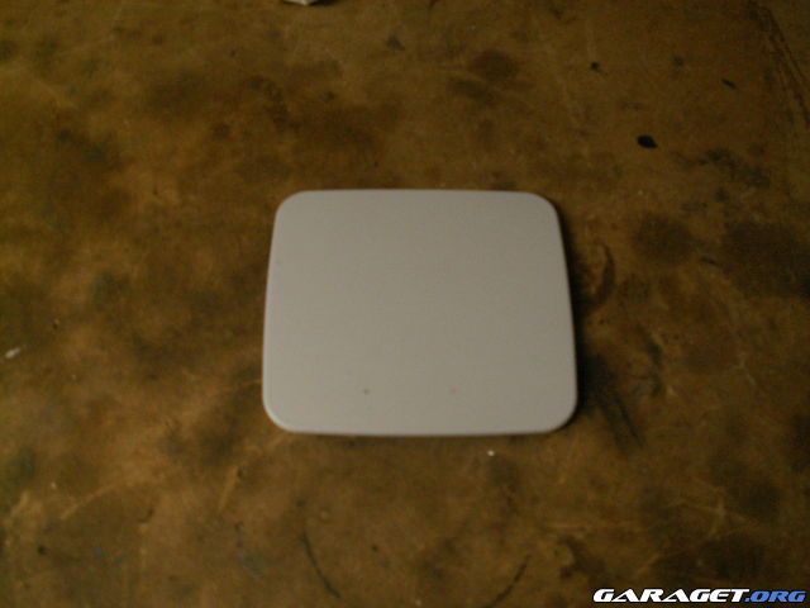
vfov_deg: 40.7
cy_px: 304
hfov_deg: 52.6
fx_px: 819
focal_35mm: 35
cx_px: 405
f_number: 2.8
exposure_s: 1/15
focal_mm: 5.86
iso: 160
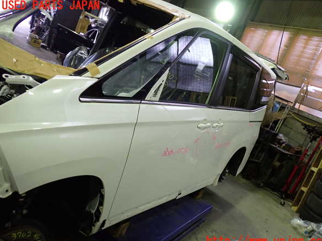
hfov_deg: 58.4
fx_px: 288
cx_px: 165
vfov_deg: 45.4
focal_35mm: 31
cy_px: 124
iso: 250
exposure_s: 1/30
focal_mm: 5.4
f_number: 2.3
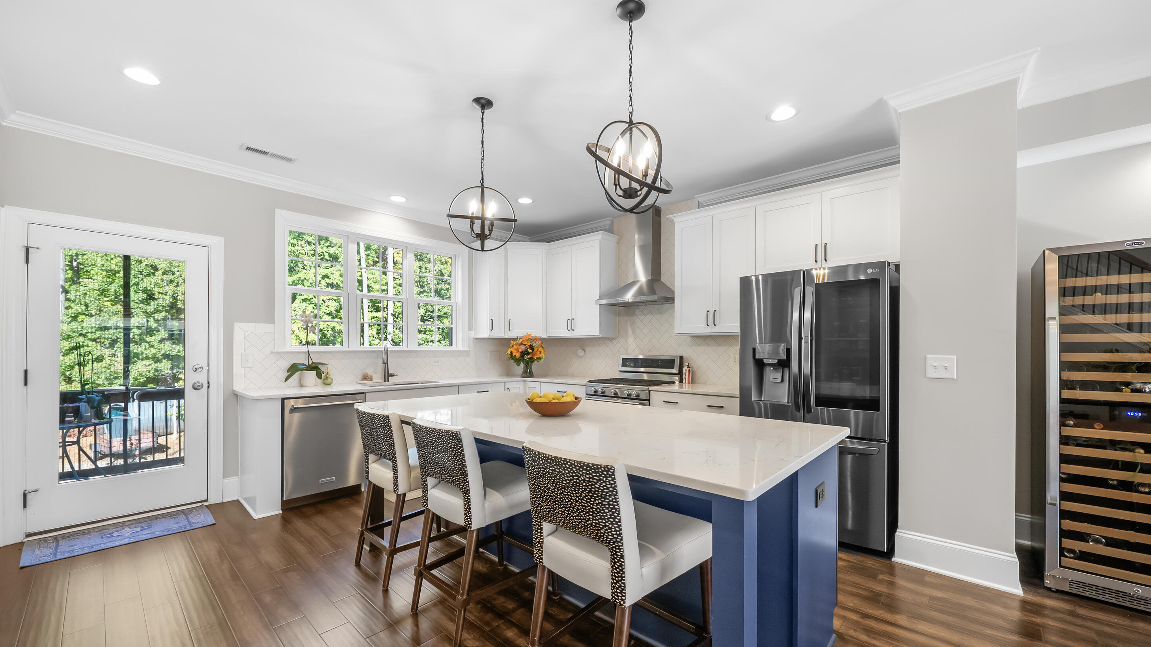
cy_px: 344
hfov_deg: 106.8
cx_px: 587
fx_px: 427
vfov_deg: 74.2
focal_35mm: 14
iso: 800
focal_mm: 13
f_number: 7.1
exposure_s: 1/10
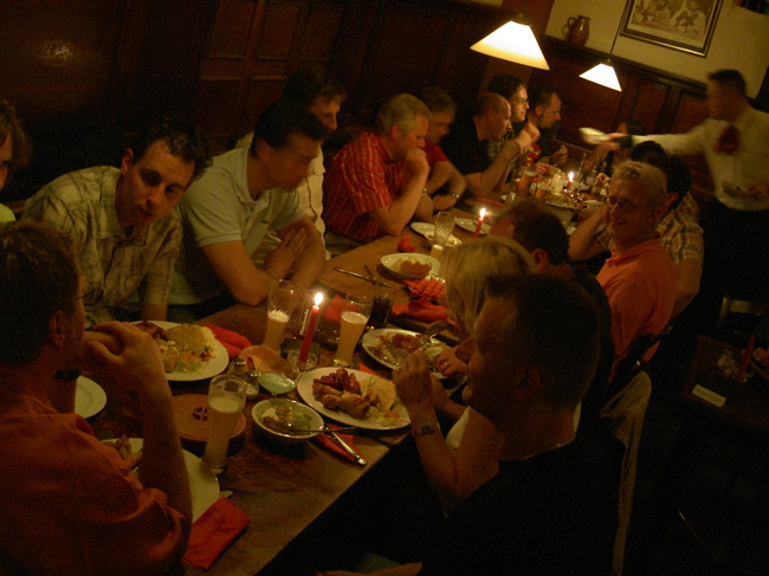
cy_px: 288
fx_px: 866
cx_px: 384
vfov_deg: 36.8
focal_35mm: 39
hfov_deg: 47.9
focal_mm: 8
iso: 100
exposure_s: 1/8
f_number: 2.8
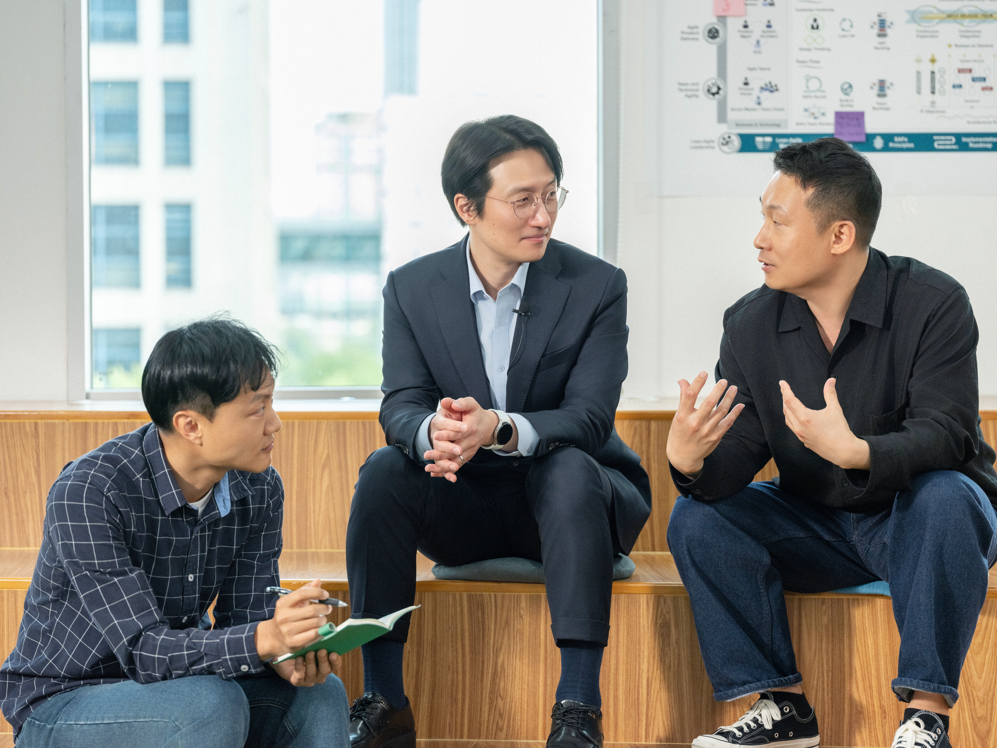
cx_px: 498
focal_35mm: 95
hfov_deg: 20.7
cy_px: 374
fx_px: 2736
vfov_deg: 15.6
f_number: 4
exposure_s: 1/160
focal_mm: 120
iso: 800
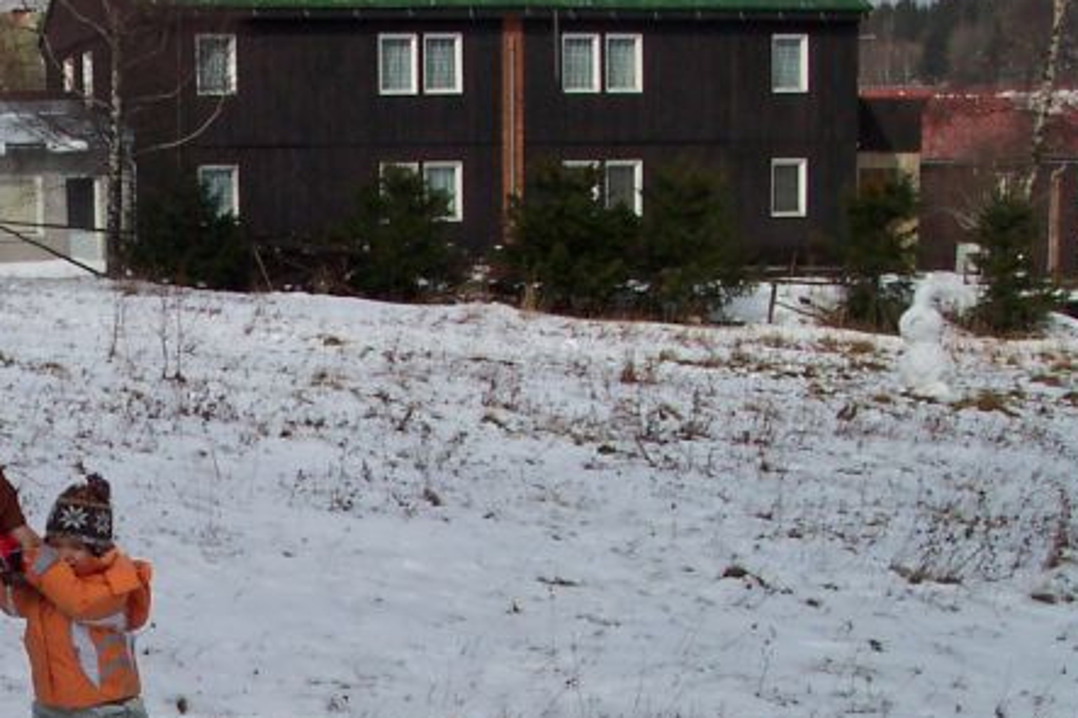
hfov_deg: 23.1
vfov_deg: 15.8
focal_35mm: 85
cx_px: 56
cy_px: 699
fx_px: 2544
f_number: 4.8
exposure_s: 1/1000
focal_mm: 8
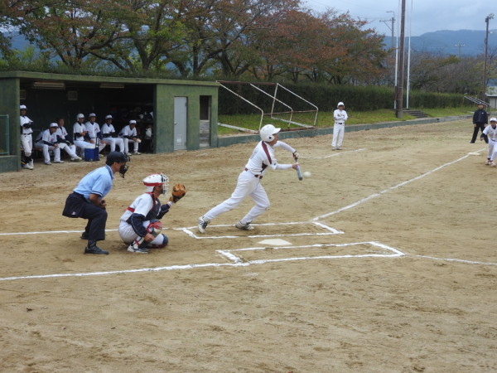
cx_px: 248
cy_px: 186
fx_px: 790
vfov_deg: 26.6
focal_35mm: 55
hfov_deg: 34.9
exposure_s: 1/400
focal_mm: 9.9
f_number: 4
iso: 100
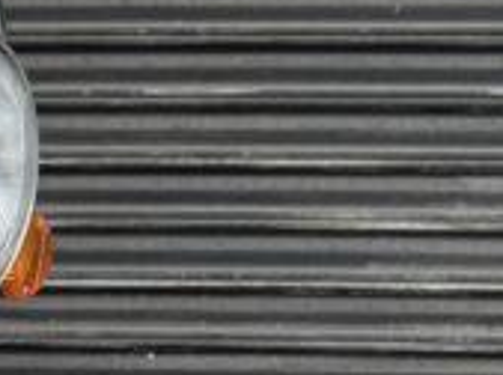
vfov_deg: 9.1
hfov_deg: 11.7
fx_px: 2291
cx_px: -366
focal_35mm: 158
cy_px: 580
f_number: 1.6
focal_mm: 5.96
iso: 64
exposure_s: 1/331
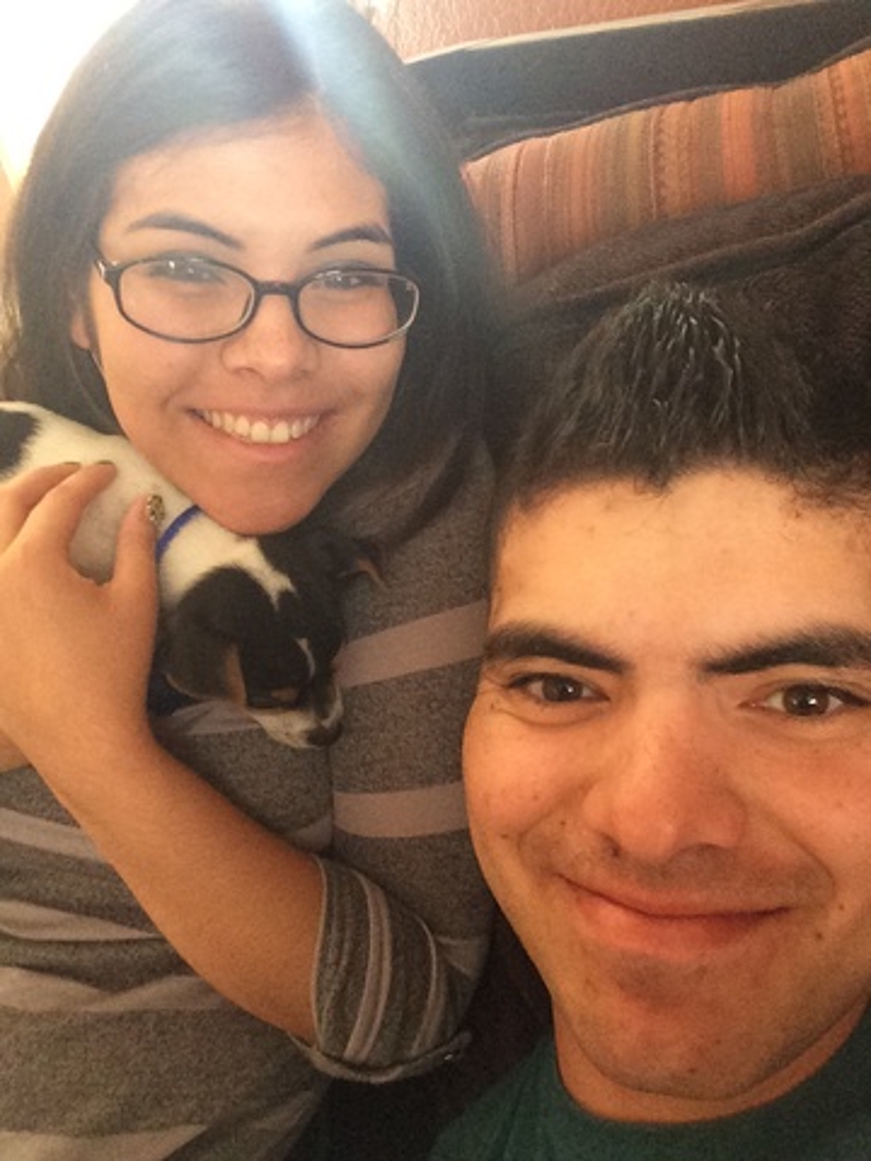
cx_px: 436
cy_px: 580
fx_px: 1107
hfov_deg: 42.9
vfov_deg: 55.4
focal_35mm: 33
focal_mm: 2.15
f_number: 2.4
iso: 400
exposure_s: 1/20
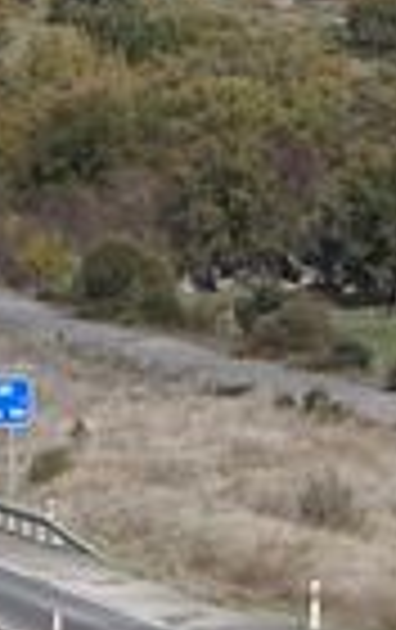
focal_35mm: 517
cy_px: 1066
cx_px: 50
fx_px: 8891
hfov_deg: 2.6
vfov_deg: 4.0
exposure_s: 1/800
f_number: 5.6
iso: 100
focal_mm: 50
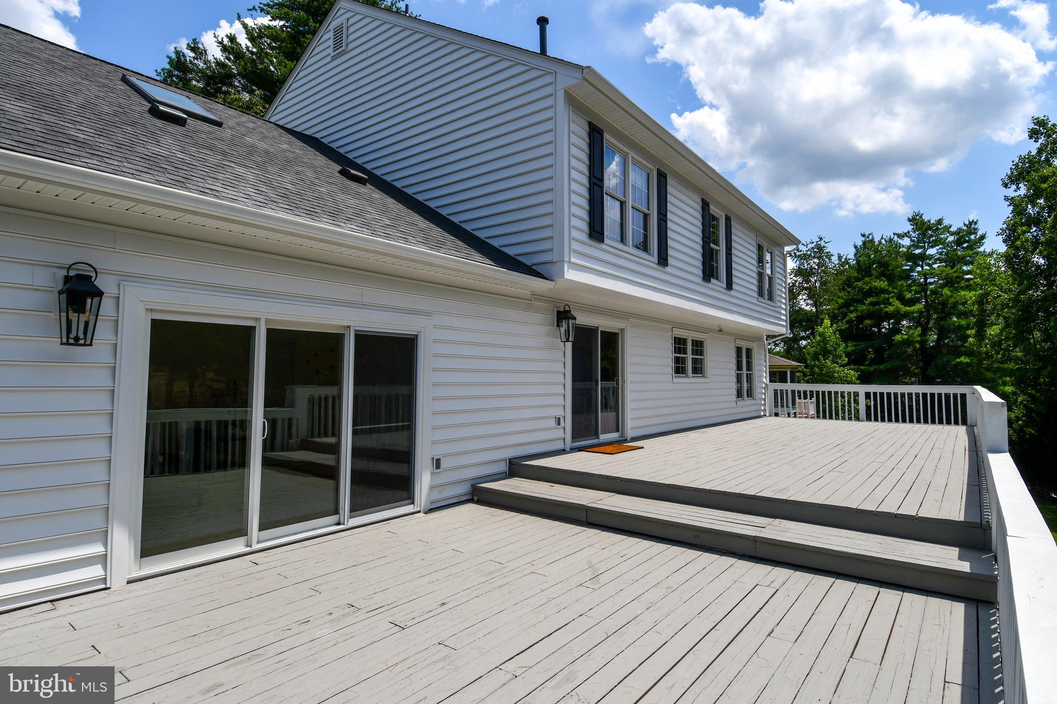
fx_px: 528
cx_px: 528
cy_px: 352
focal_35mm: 18
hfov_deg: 90.0
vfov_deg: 67.4
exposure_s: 1/400
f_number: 10
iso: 100
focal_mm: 12
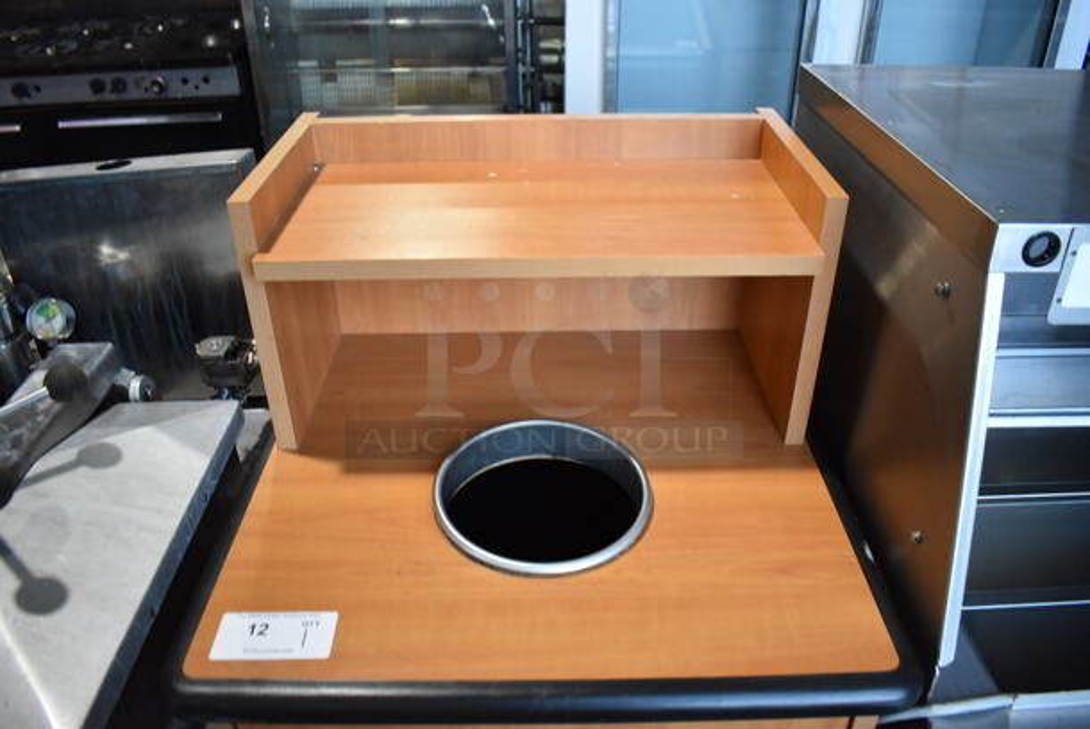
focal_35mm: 27
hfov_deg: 67.3
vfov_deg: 48.0
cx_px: 545
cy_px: 364
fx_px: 818
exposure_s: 1/125
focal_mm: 18
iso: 1250
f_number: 3.5
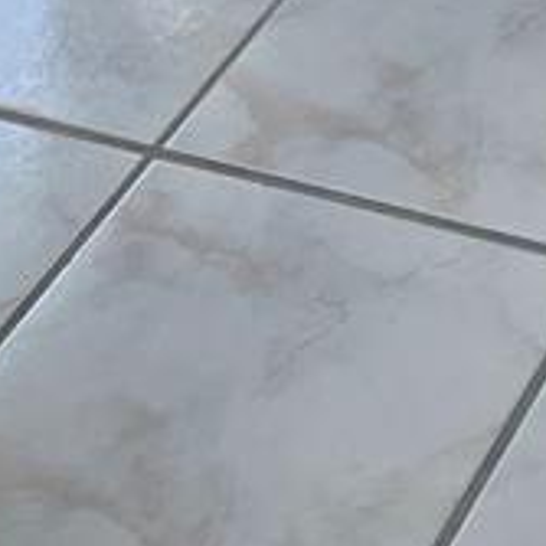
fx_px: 2944
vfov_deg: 8.4
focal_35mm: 165
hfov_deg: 10.3
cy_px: -1246
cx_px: 755
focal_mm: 4.2
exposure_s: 1/280
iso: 40
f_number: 1.6
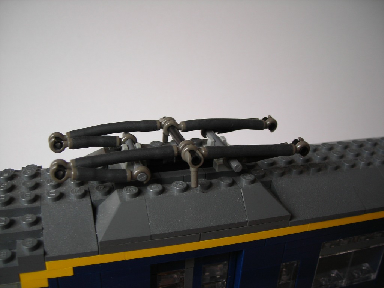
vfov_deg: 35.1
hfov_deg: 45.8
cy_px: 144
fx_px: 455
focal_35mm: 41
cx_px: 192
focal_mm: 6.8
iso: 50
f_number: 3.3
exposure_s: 1/16.3
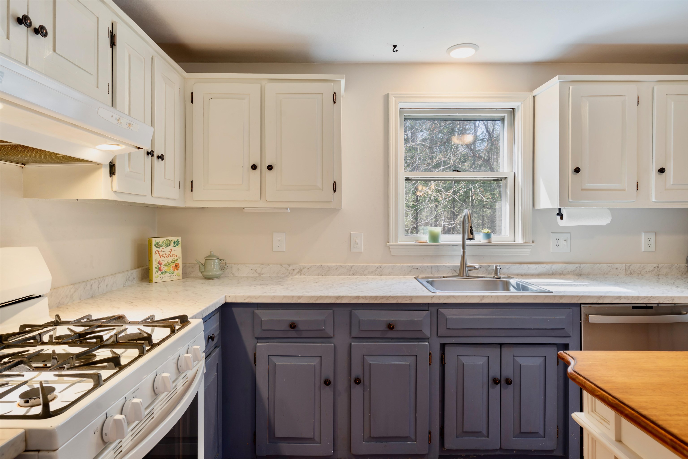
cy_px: 230
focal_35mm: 20
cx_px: 344
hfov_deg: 82.6
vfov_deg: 60.7
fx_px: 392
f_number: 8
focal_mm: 20.5
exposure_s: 1/3
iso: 100
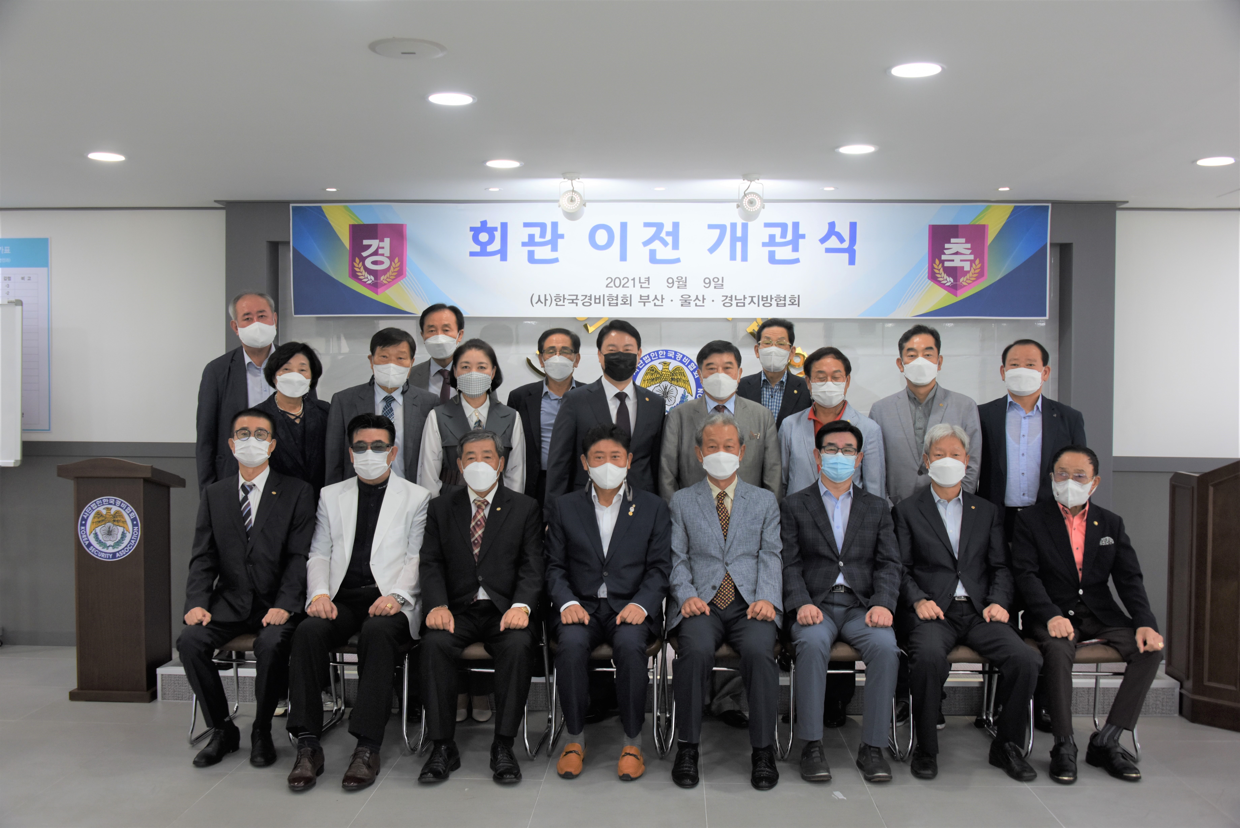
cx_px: 620
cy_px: 414
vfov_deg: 37.9
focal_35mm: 35
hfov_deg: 54.4
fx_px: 1206
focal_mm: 35
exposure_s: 1/160
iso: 800
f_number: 6.3
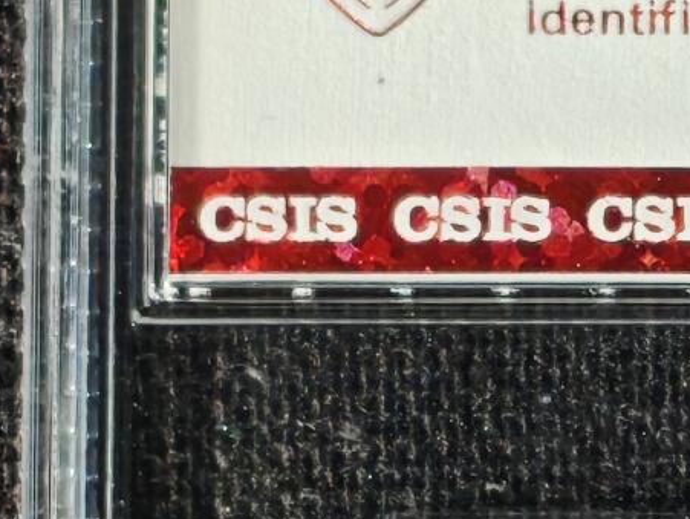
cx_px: 944
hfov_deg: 5.9
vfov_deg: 4.5
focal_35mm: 331
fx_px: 6603
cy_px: 876
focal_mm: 4.94
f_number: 1.5
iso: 50
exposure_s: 1/2247
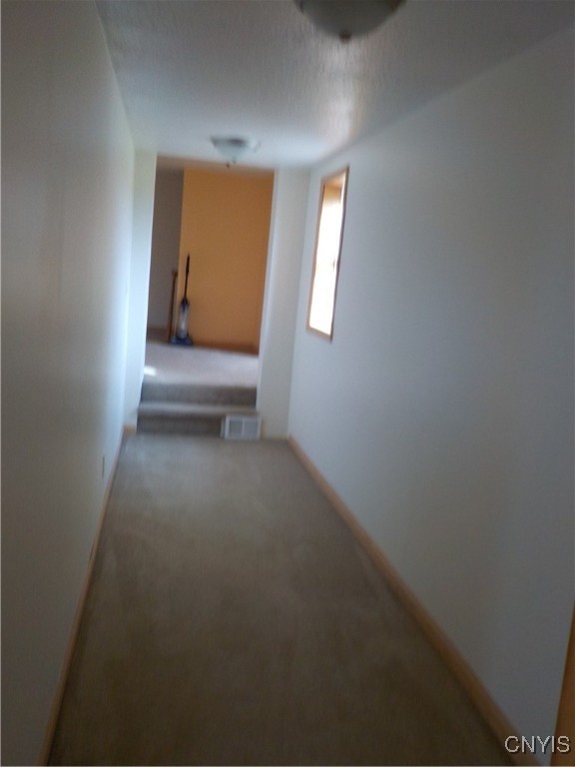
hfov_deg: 46.8
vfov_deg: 60.0
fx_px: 664
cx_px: 288
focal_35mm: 30
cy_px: 384
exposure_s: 1/30
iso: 200
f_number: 3.3
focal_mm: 4.1
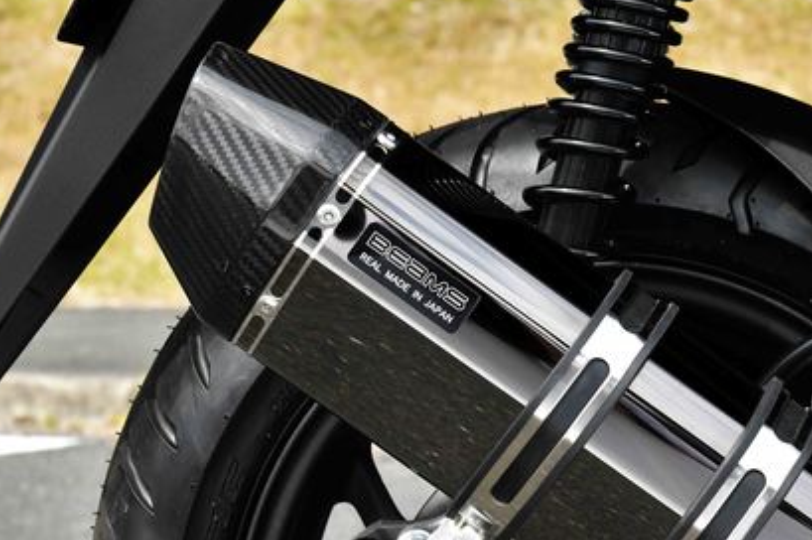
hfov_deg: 14.8
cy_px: 468
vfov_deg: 10.0
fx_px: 3088
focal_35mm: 137
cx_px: 731
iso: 1000
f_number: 13
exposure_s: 1/640
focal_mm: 70
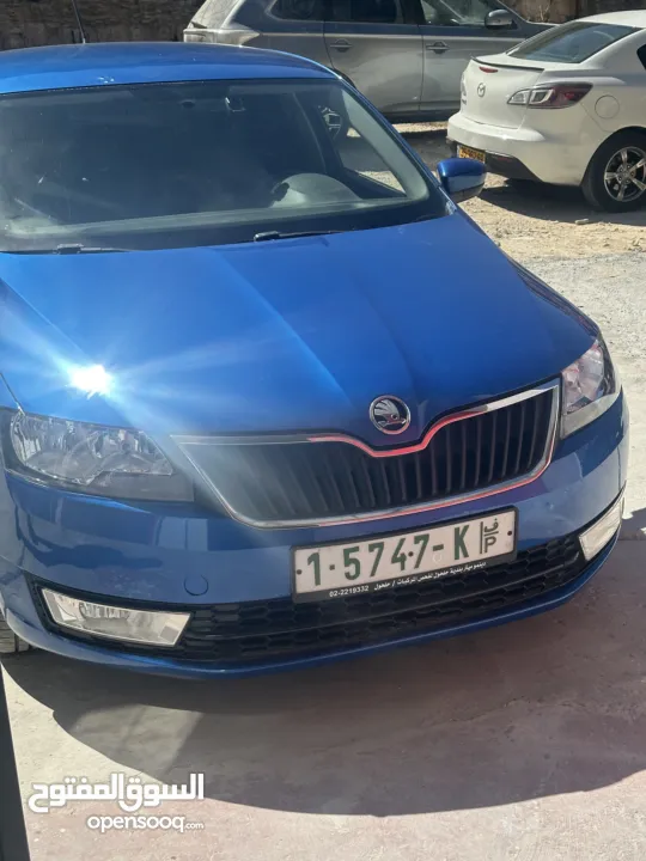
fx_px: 1194
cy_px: 430
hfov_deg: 30.3
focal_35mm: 48
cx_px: 323
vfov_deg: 39.7
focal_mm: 6.86
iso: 64
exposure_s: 1/3472
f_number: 1.78
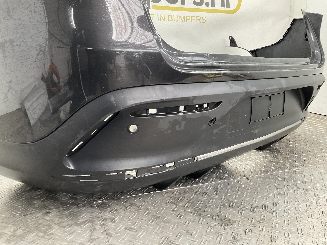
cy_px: 122
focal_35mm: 29
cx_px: 164
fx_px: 274
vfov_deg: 48.2
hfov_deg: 61.7
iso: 64
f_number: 1.8
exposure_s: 1/120
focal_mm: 3
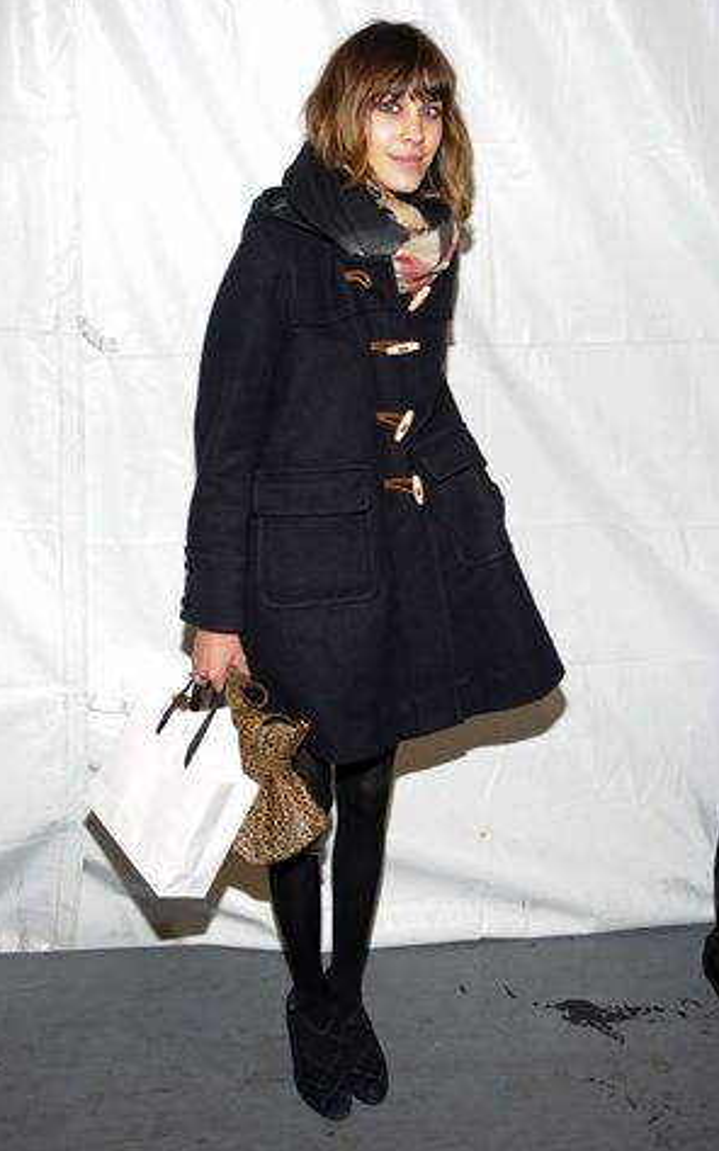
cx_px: 338
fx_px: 1035
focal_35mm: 33
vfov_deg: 58.2
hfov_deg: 38.3
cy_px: 571
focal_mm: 32
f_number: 2.8
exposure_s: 1/125
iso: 400
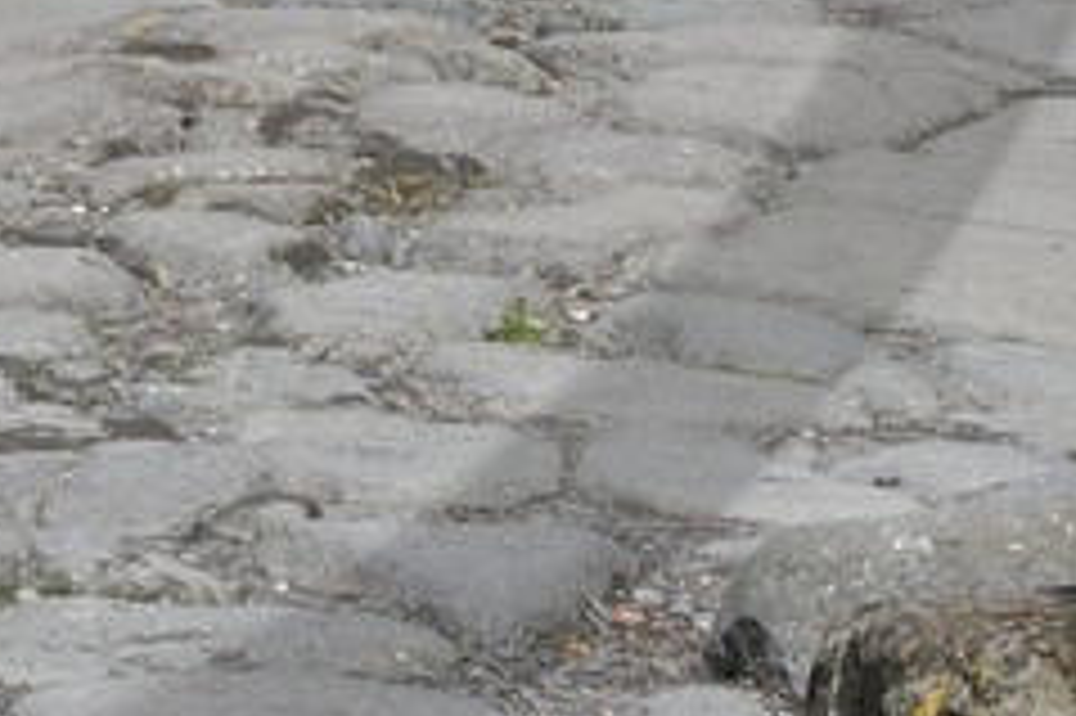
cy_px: -806
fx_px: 10185
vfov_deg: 4.0
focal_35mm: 341
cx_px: -612
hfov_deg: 6.0
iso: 100
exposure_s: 1/100
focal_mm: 34
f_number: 14
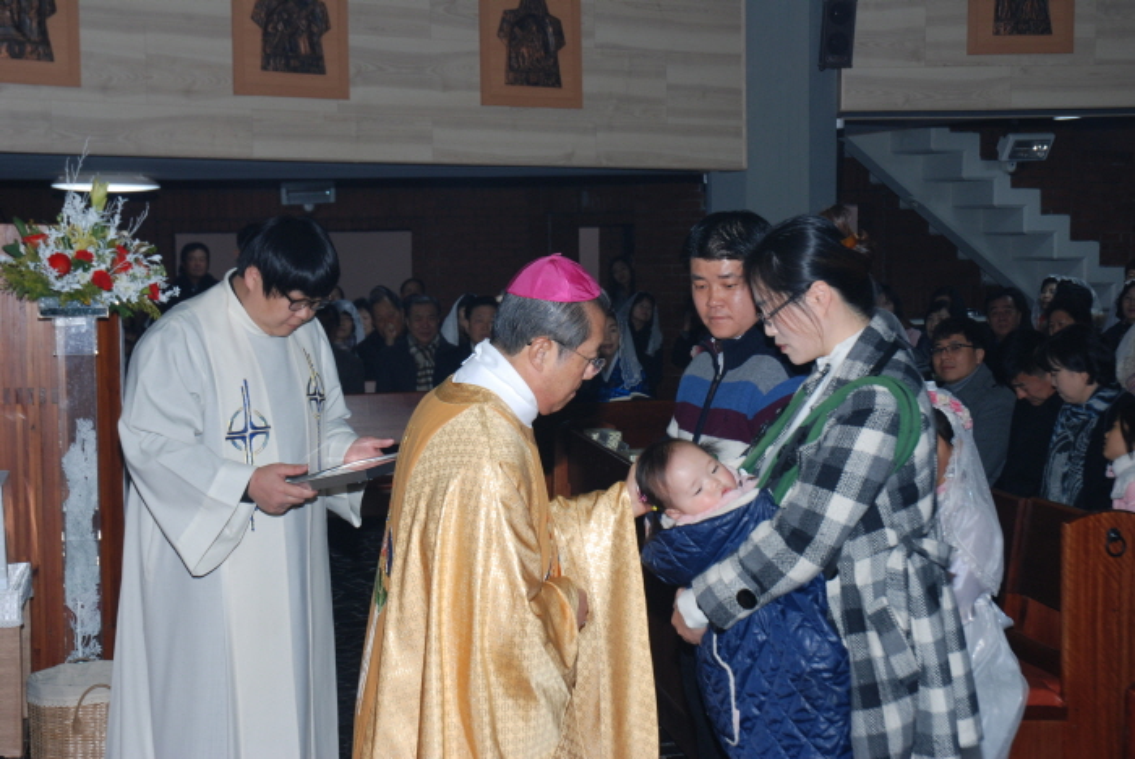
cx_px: 568
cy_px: 380
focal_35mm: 57
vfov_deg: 23.8
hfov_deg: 35.0
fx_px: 1799
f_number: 7.1
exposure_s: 1/60
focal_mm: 38
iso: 200
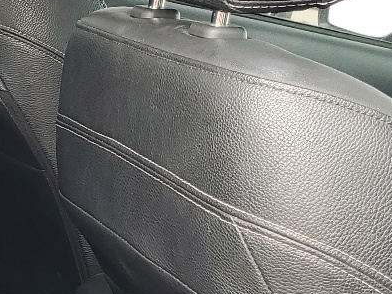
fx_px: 1200
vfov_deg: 13.9
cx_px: -242
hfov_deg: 16.4
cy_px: 242
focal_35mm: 106
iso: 50
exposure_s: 1/169
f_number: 1.5
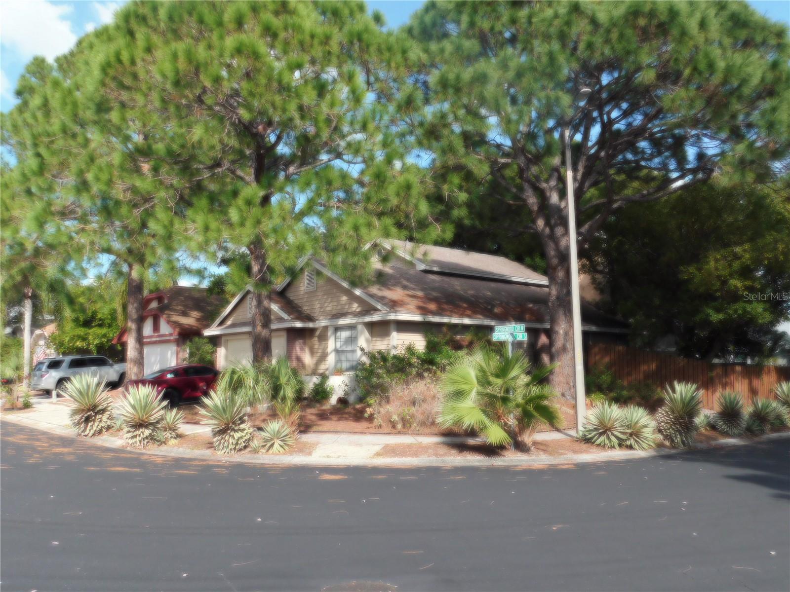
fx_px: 685
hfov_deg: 60.0
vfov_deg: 46.8
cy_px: 296
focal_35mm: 30
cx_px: 395
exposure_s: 1/1000
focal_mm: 5.3
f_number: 3.2
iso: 125
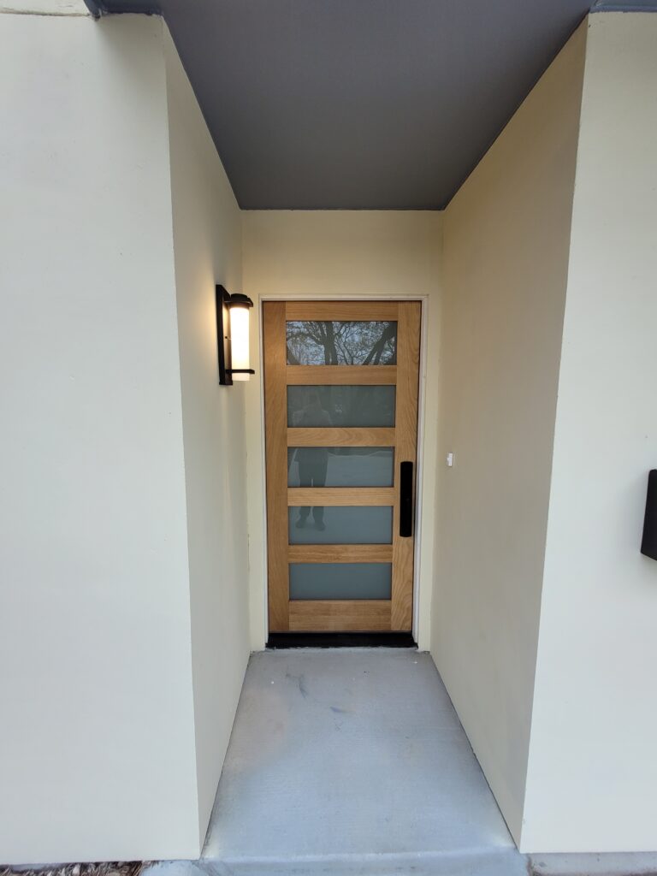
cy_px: 438
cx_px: 328
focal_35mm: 13
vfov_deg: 106.2
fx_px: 329
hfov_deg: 89.9
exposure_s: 1/59
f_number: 2.2
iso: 50
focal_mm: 1.74
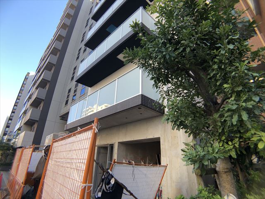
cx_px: 132
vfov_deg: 49.7
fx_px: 214
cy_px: 100
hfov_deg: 63.4
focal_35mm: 28
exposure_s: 1/226
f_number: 1.8
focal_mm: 3.99
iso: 20
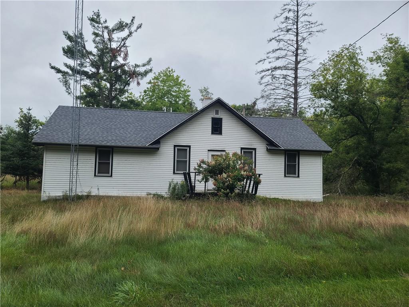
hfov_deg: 69.4
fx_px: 295
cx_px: 204
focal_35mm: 25
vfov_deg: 54.9
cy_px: 154
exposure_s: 1/556
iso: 16
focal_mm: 7
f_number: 1.8
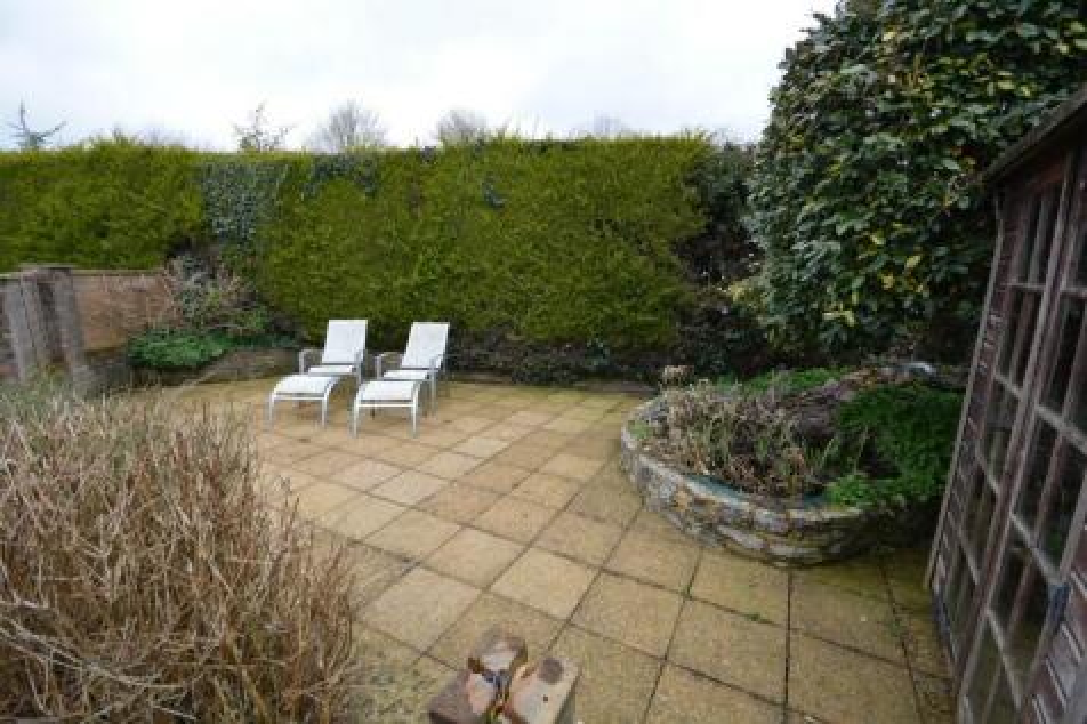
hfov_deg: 100.4
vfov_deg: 77.3
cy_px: 362
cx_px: 544
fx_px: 453
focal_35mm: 15
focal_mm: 10
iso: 400
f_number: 8
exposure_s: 1/400
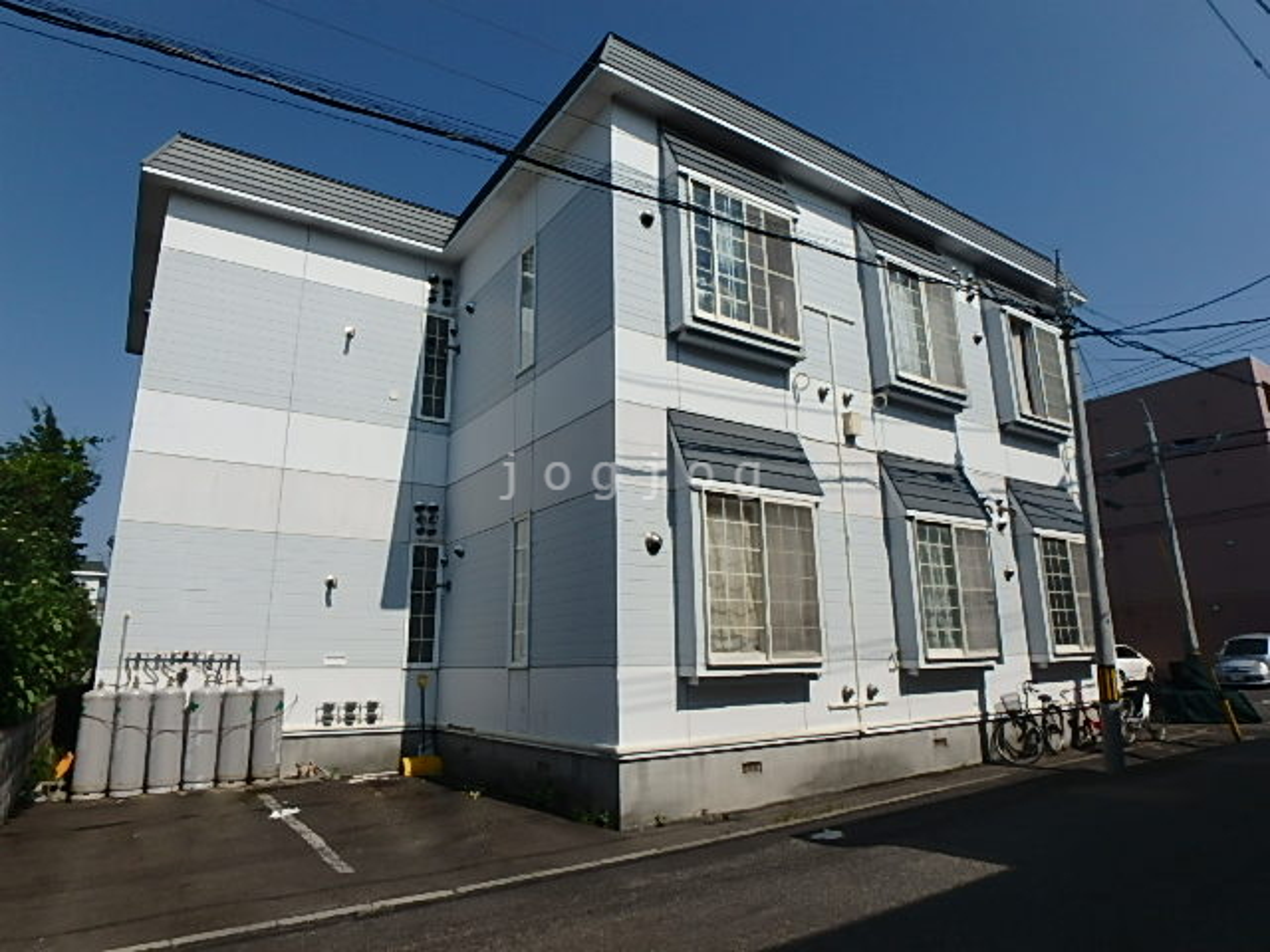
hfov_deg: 79.0
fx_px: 770
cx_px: 635
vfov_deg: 63.4
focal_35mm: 21
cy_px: 476
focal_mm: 3.7
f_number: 6
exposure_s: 1/1000
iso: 125
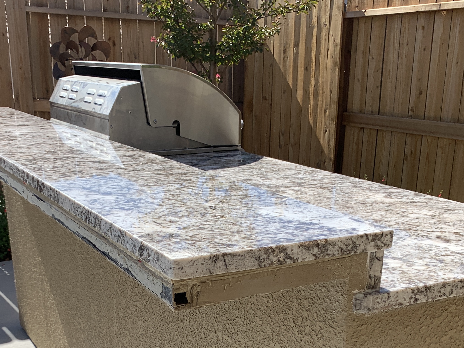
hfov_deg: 36.8
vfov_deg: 26.6
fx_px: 697
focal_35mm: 52
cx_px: 224
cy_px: 345
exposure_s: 1/1880
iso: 25
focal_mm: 4.25
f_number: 1.8
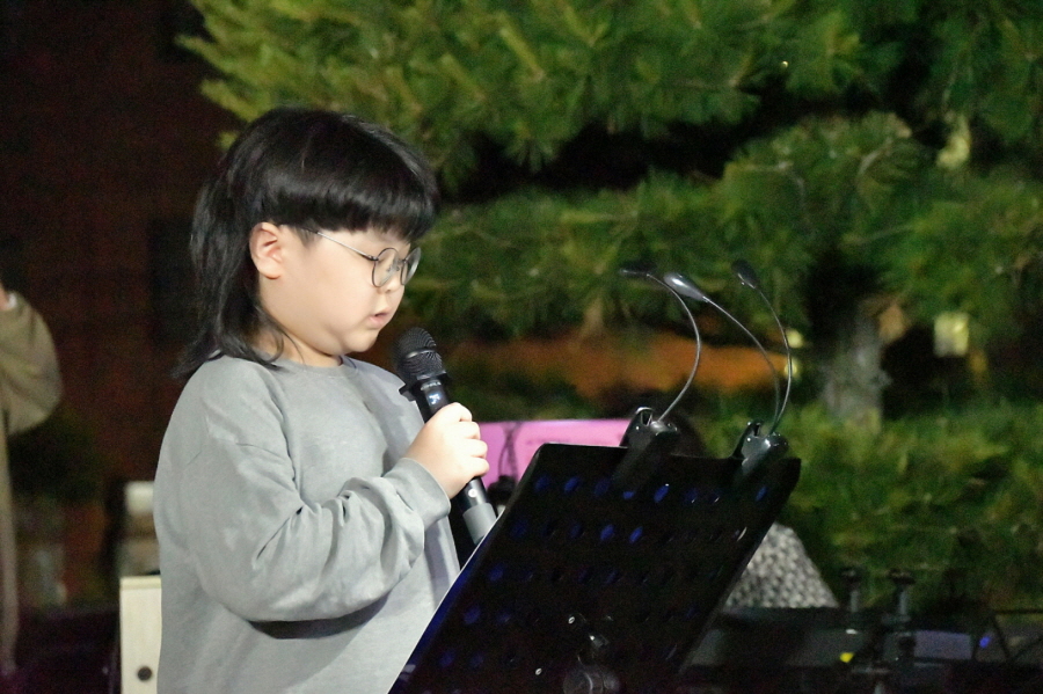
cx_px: 522
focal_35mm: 157
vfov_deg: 8.7
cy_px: 347
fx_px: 4546
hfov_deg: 13.1
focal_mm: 105
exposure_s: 1/161
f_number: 6
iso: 36000
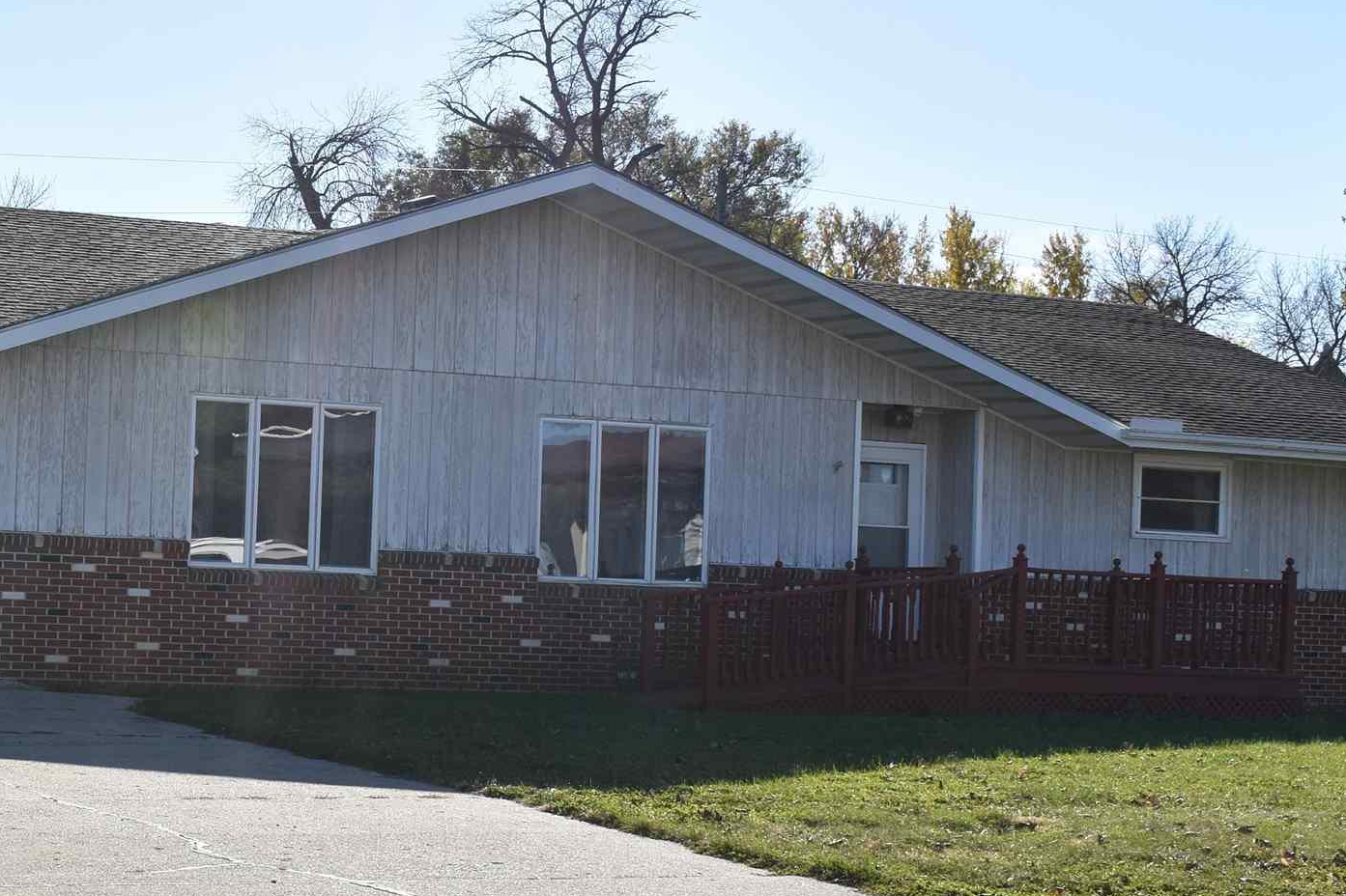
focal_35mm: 76
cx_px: 137
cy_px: 538
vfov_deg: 17.9
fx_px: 2845
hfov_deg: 25.8
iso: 200
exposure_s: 1/500
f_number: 8
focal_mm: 23
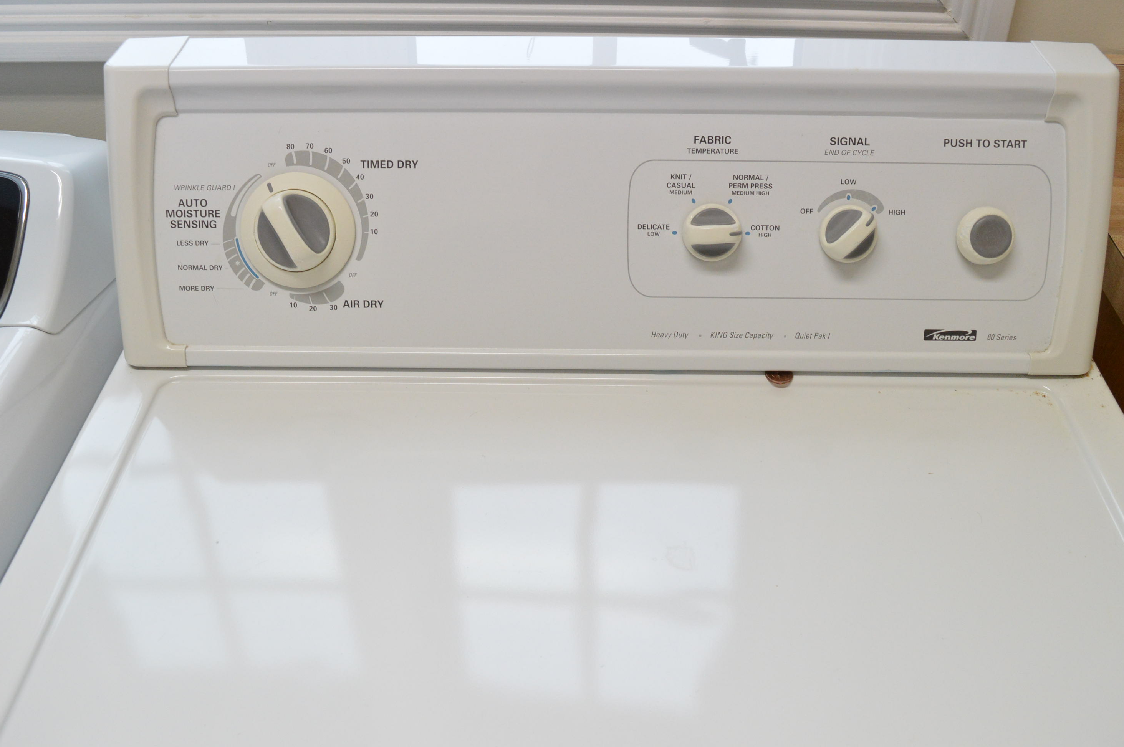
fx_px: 1154
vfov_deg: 35.9
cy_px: 373
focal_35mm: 37
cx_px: 575
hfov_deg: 51.9
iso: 1600
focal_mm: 24
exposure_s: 1/80
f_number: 6.3
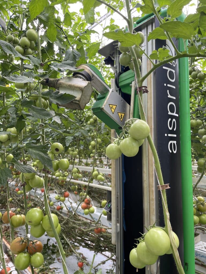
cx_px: 103
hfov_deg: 53.1
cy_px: 137
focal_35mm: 26
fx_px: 206
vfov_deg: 67.3
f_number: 1.6
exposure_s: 1/121
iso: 32
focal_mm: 4.2
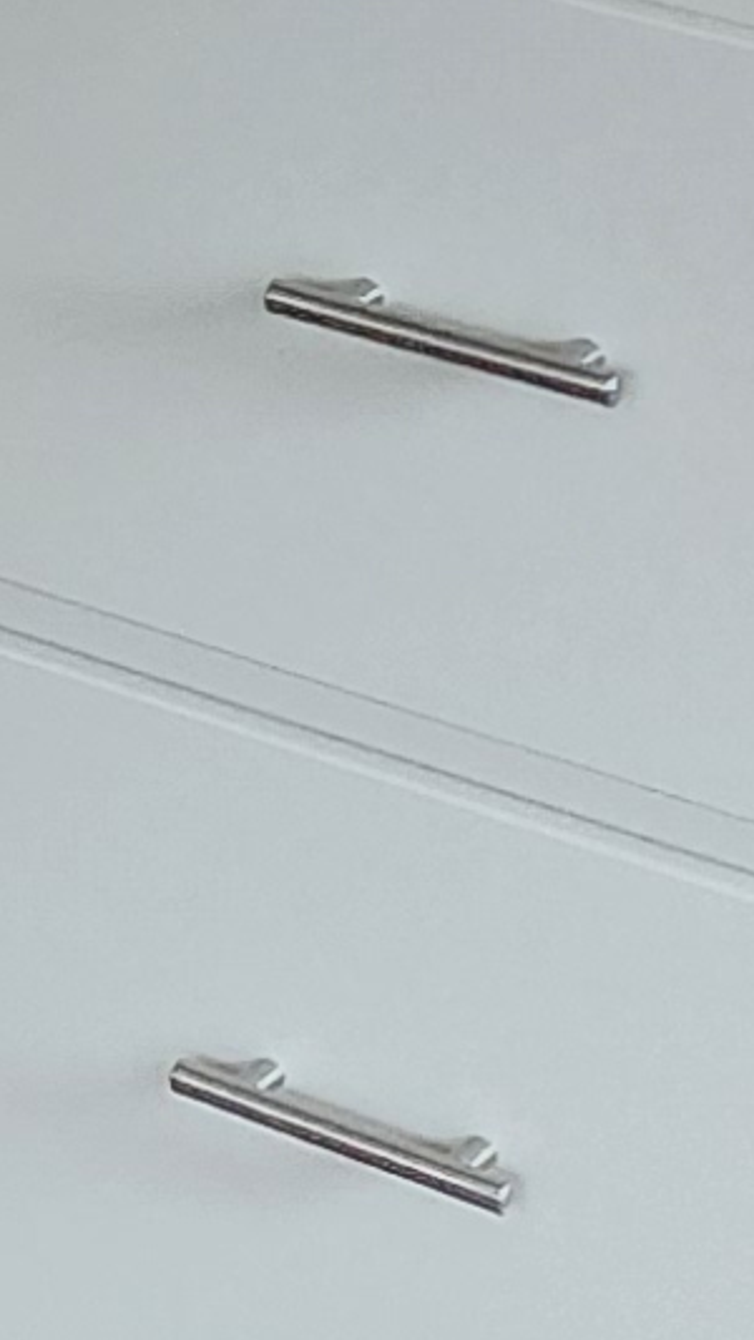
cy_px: -1099
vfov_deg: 10.7
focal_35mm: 188
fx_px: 6679
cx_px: -3984
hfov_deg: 4.5
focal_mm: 5.4
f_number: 1.8
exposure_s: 1/60
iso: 640
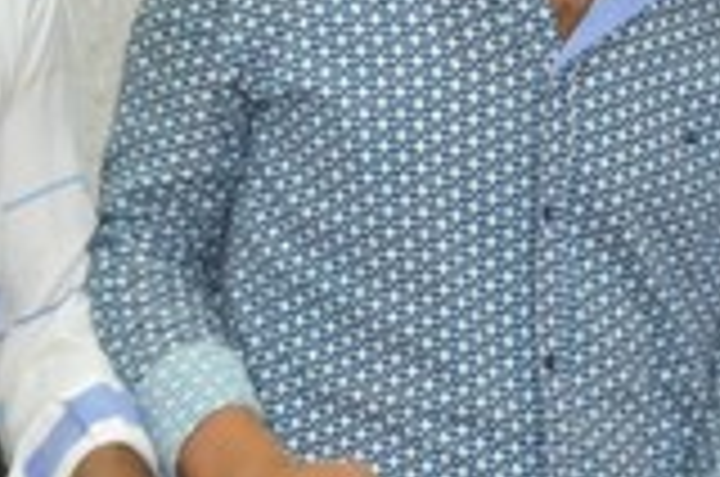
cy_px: 200
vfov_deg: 8.0
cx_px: -63
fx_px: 3413
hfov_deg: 11.9
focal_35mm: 171
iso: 1250
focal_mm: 26
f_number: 4.5
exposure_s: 1/60
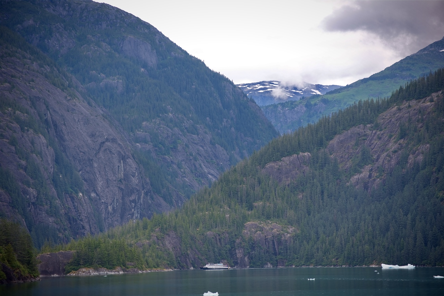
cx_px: 222
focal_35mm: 145
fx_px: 1789
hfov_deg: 14.2
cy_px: 148
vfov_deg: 9.5
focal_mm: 145
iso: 140
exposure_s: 1/320
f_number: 4.8
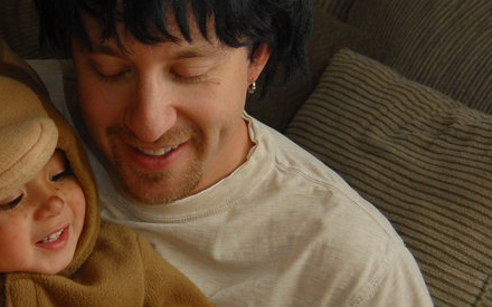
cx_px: 131
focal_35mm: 110
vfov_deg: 11.9
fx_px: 1477
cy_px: 198
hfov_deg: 18.8
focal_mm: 31
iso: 400
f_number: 4.5
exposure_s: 1/60
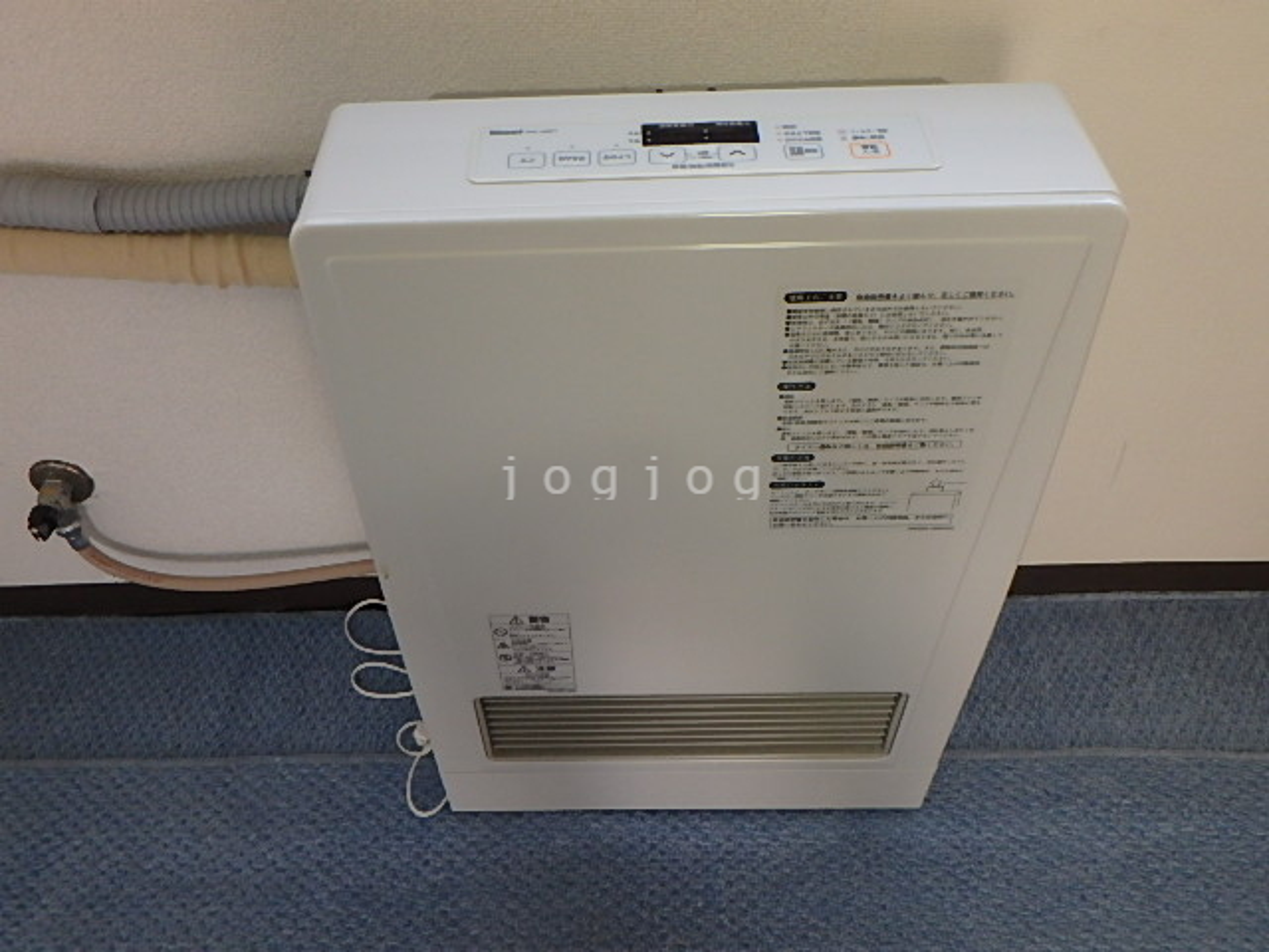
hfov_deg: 61.7
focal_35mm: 29
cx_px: 634
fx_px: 1063
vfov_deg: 48.2
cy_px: 476
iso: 400
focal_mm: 5.2
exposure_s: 1/30
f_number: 4.6
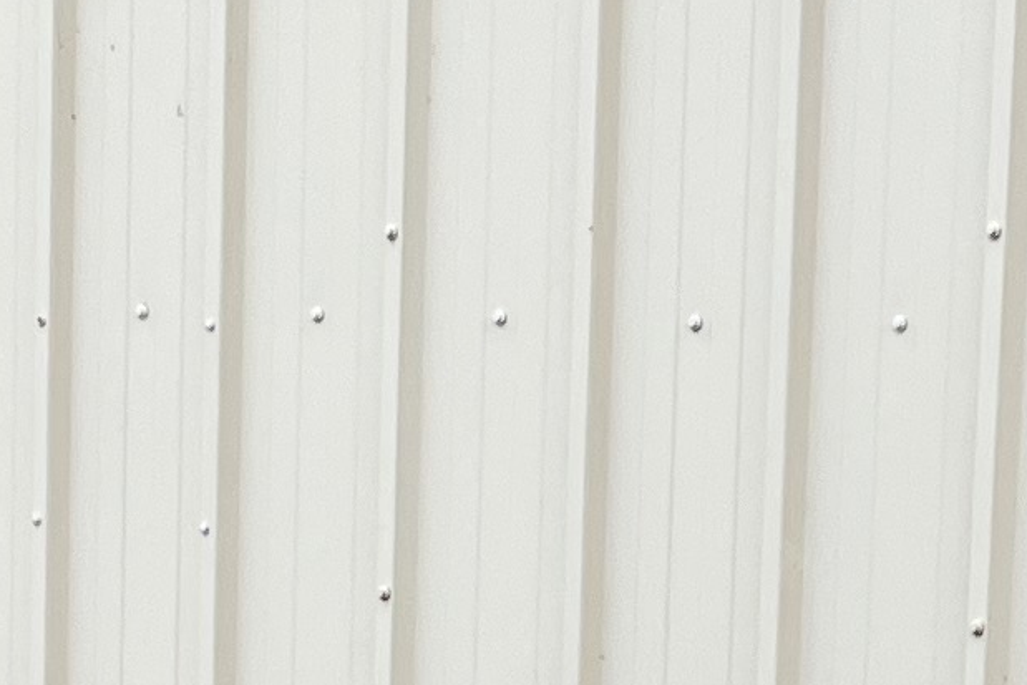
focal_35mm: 176
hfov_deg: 11.7
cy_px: 1188
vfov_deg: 7.6
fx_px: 5022
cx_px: 750
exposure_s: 1/121
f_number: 1.6
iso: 40
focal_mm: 5.1
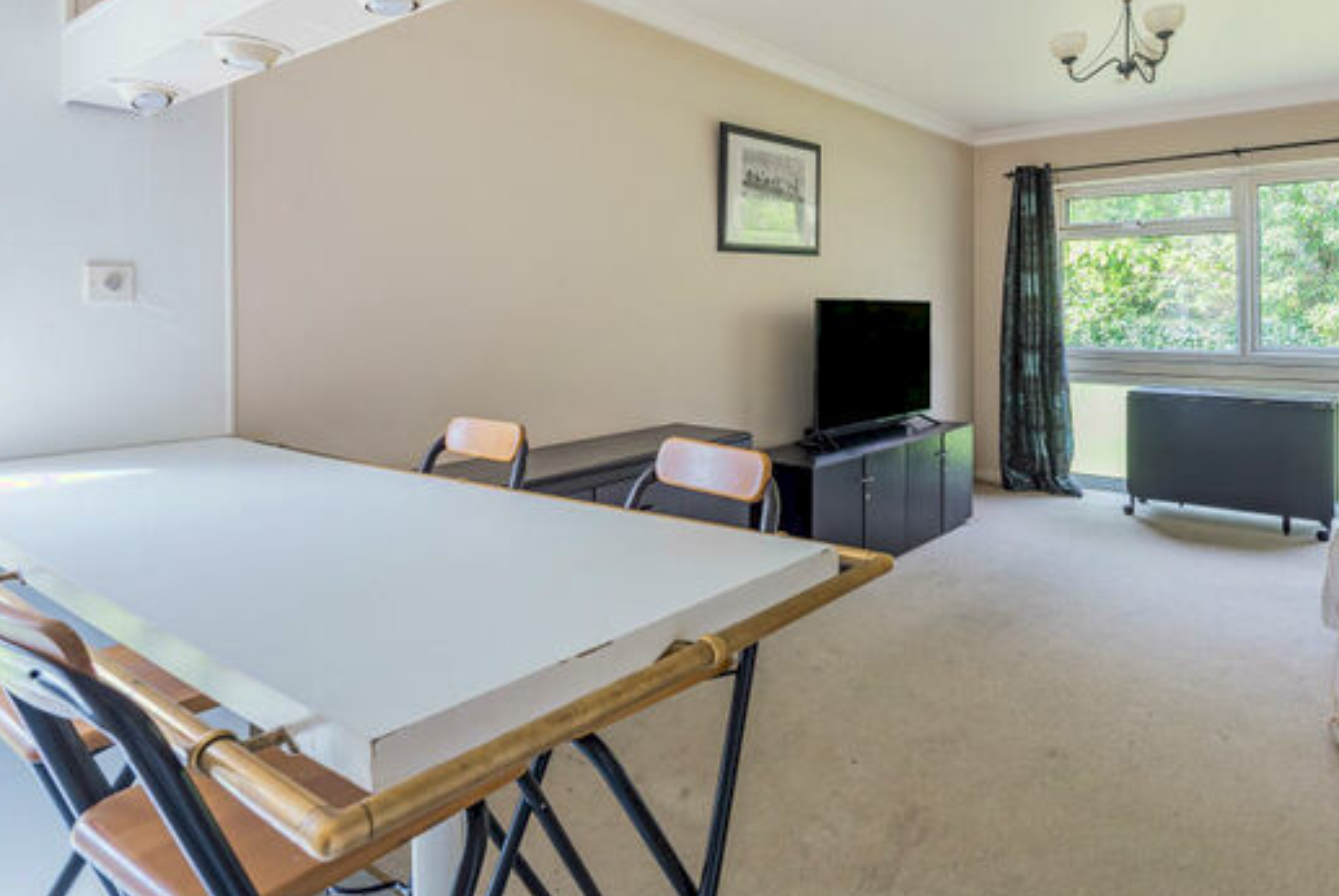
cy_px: 313
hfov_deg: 74.7
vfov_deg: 54.3
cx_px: 837
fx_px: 856
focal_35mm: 23
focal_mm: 17
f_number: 8
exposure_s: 1/30
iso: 250
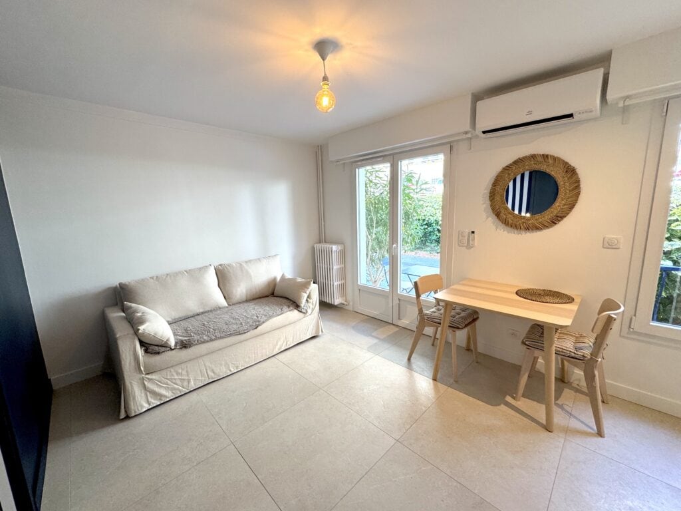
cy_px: 256
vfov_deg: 85.7
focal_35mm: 14
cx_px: 340
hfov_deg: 102.1
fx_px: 275
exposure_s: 1/100
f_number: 2.2
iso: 125
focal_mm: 2.22
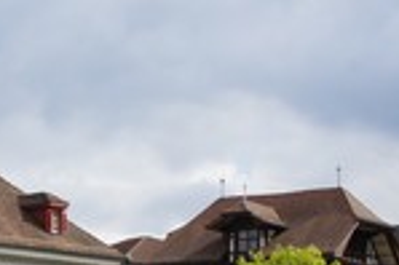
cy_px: 320
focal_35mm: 162
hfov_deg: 12.2
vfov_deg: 8.4
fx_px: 1788
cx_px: -163
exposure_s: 1/100
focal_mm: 35
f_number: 13
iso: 100
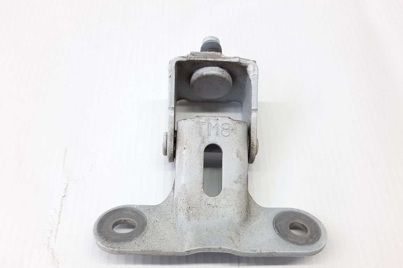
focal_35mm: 27
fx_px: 302
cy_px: 143
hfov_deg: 67.4
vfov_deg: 47.9
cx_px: 201
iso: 80
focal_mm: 4.6
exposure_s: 1/50
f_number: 2
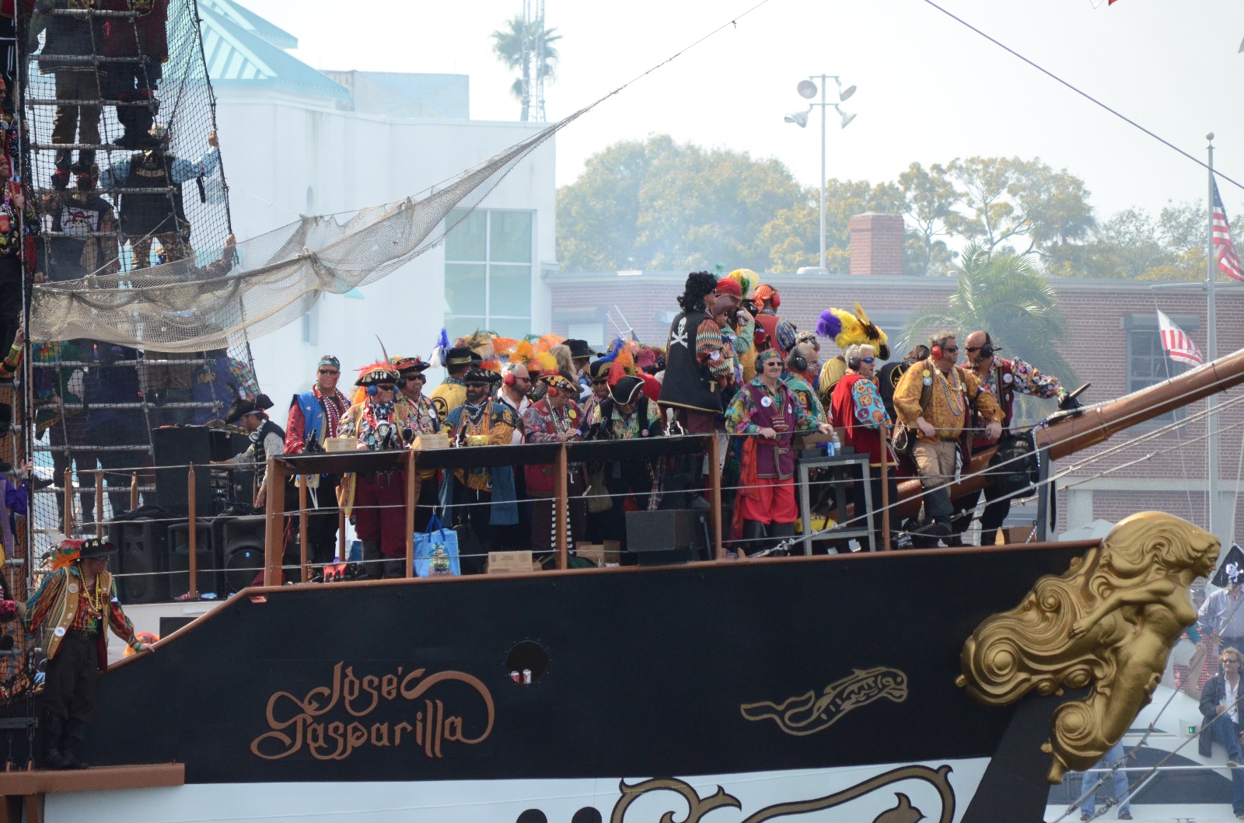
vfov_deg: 4.6
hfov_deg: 6.9
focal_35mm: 300
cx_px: 622
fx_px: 10343
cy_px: 412
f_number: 5.6
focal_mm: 200
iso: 2000
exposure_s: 1/4000
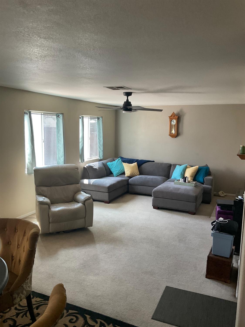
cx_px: 122
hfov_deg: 48.2
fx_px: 274
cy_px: 164
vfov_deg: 61.7
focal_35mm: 29
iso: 100
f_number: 1.8
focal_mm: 3
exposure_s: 1/60
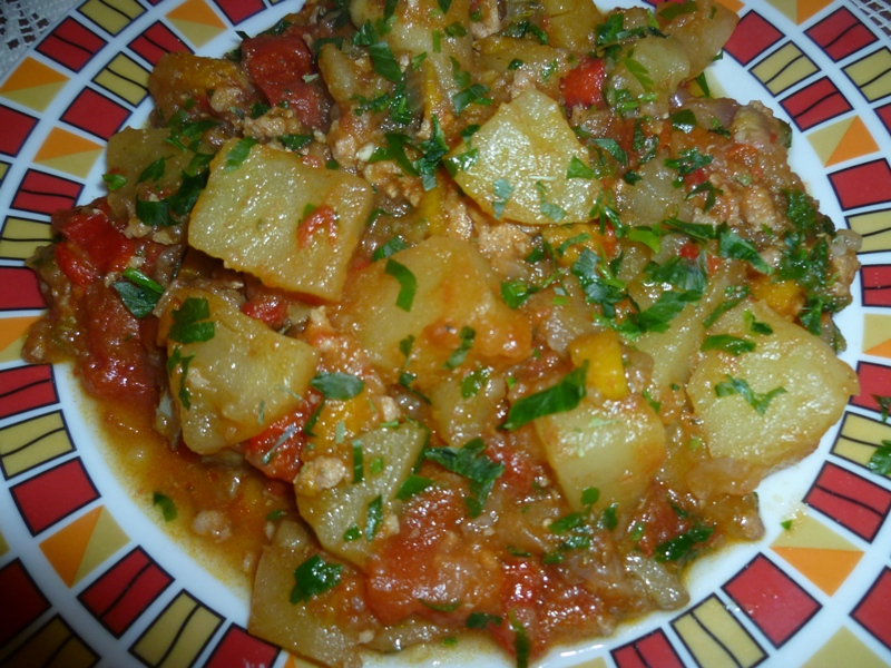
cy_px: 334
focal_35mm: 28
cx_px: 446
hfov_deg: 63.4
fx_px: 721
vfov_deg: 49.7
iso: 125
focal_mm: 5
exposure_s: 1/30
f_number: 2.8
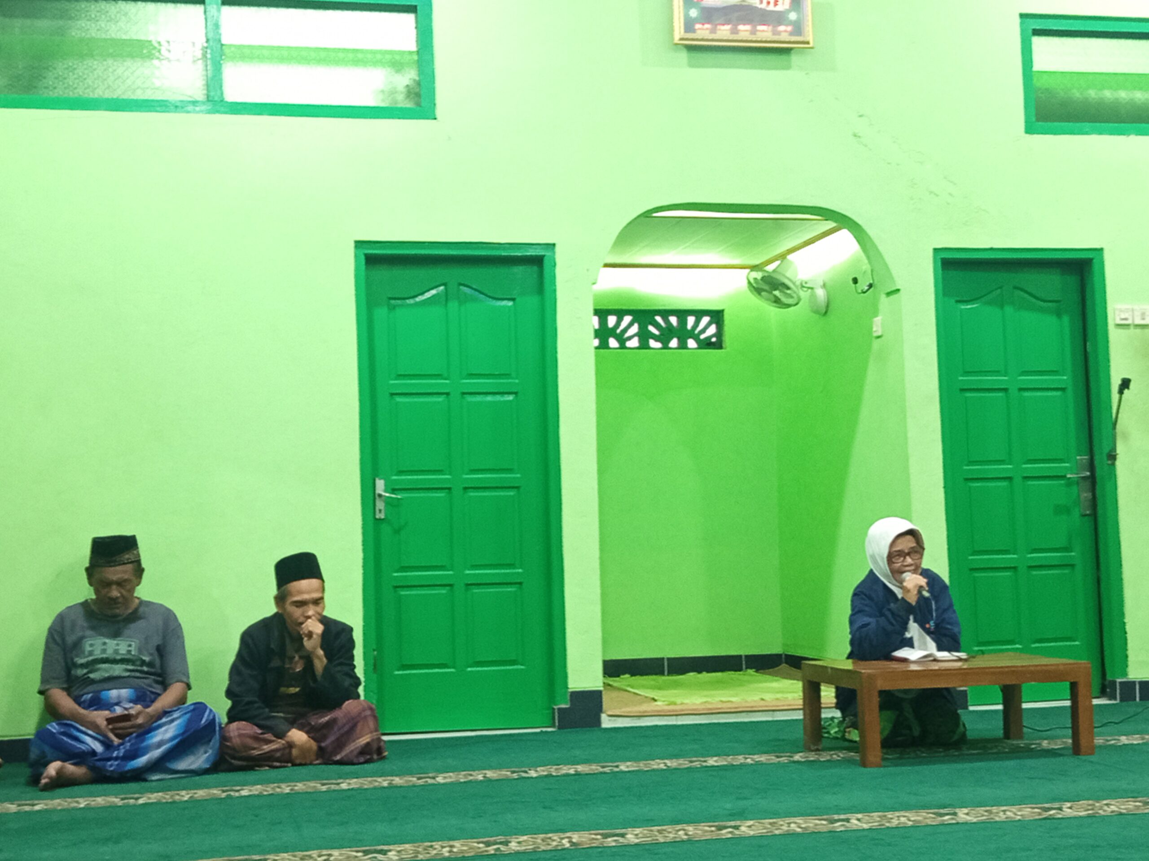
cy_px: 430
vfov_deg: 29.1
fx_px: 1660
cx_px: 574
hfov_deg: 38.2
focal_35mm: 50
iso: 1620
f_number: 1.7
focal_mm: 5.24
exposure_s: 1/25
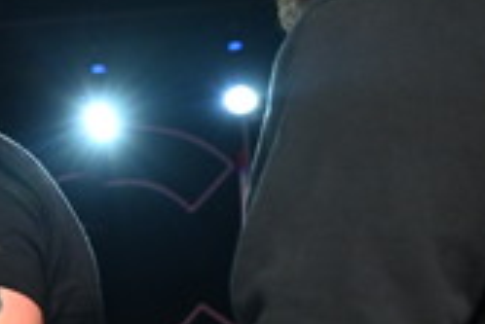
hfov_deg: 12.0
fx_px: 2130
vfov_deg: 8.5
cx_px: -380
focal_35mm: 158
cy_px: 487
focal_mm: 38
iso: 3200
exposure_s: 1/320
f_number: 4
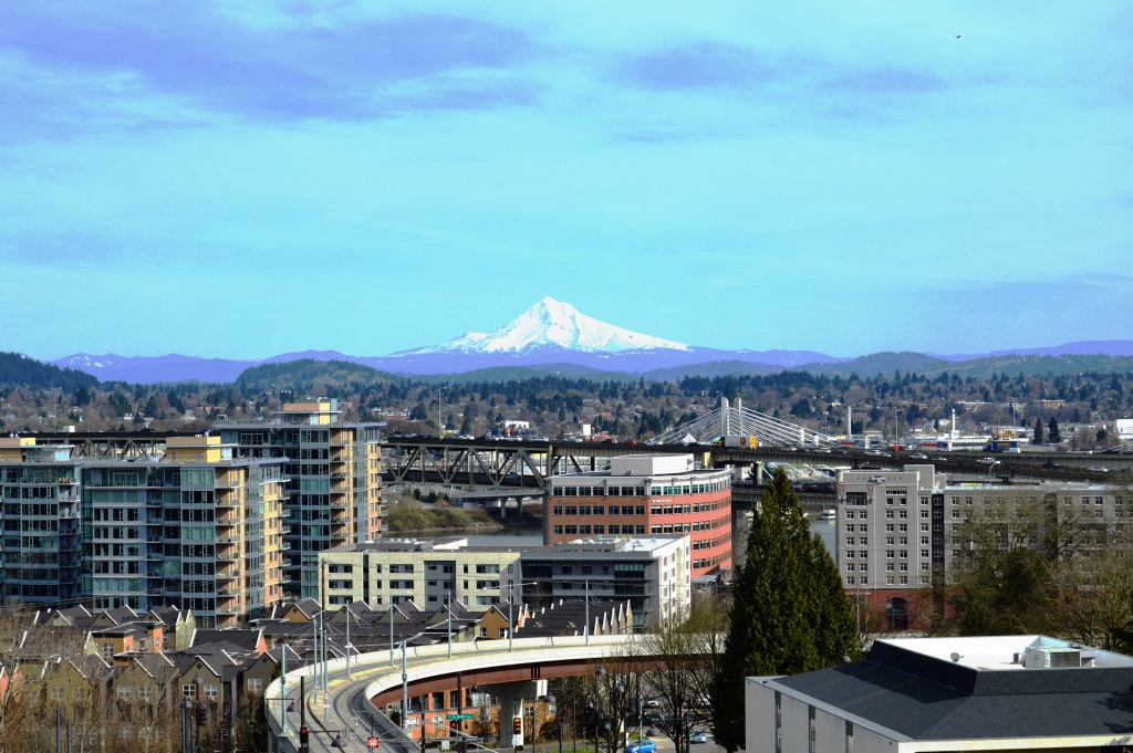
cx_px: 566
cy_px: 376
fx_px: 2594
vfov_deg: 16.5
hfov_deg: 24.6
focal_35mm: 82
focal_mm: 55
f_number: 11
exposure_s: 1/500
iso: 180
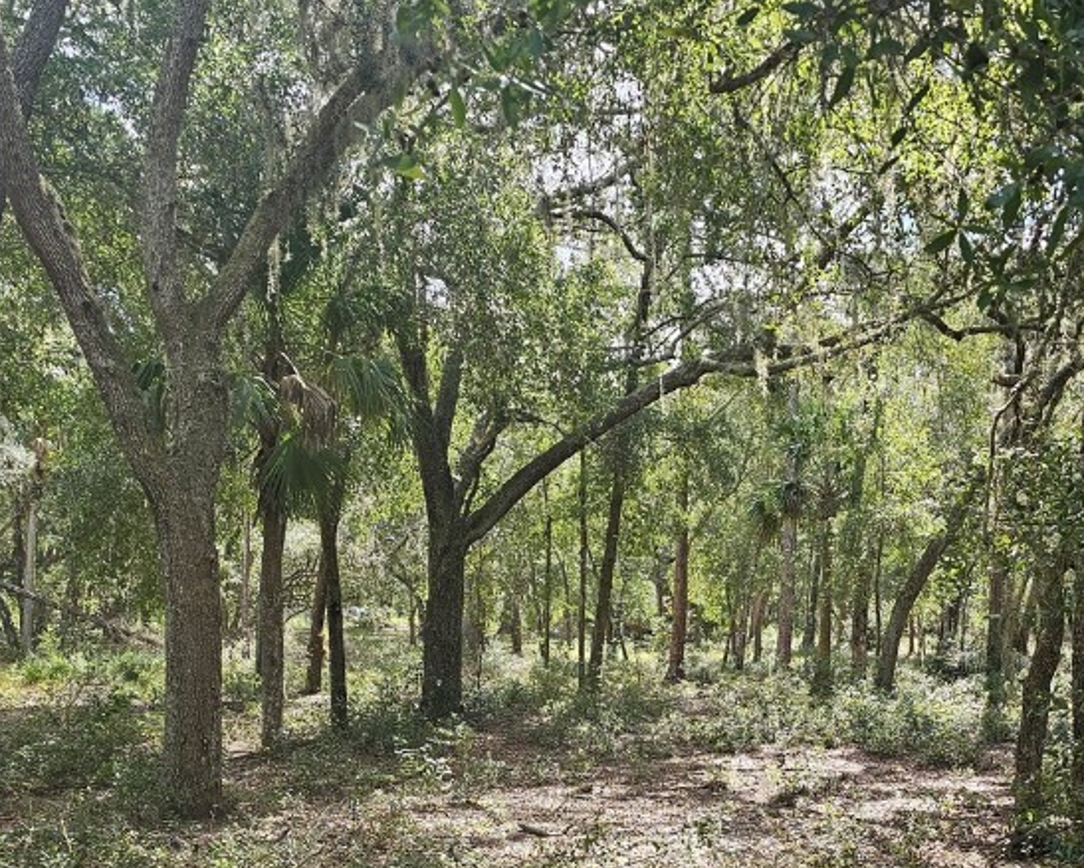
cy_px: 731
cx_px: 650
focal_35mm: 42
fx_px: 1348
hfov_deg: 43.6
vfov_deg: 34.3
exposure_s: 1/180
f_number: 1.7
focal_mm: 6.3
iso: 20
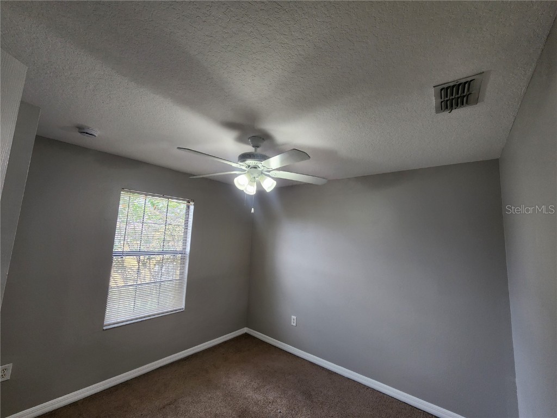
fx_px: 209
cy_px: 209
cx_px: 278
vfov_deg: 89.9
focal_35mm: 13
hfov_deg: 106.2
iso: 80
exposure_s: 1/60
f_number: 2.2
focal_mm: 2.2
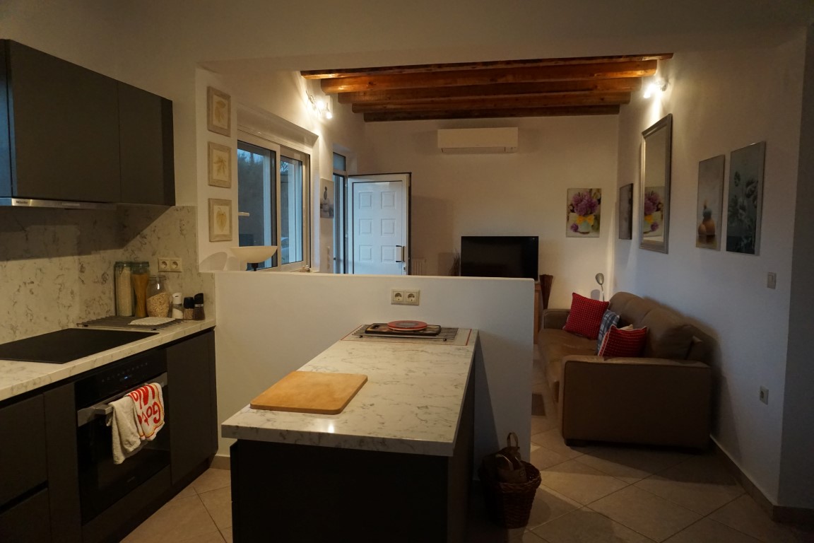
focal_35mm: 24
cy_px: 272
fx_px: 543
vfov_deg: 53.1
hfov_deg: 73.7
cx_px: 407
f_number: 3.5
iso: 3200
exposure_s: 1/160
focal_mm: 16
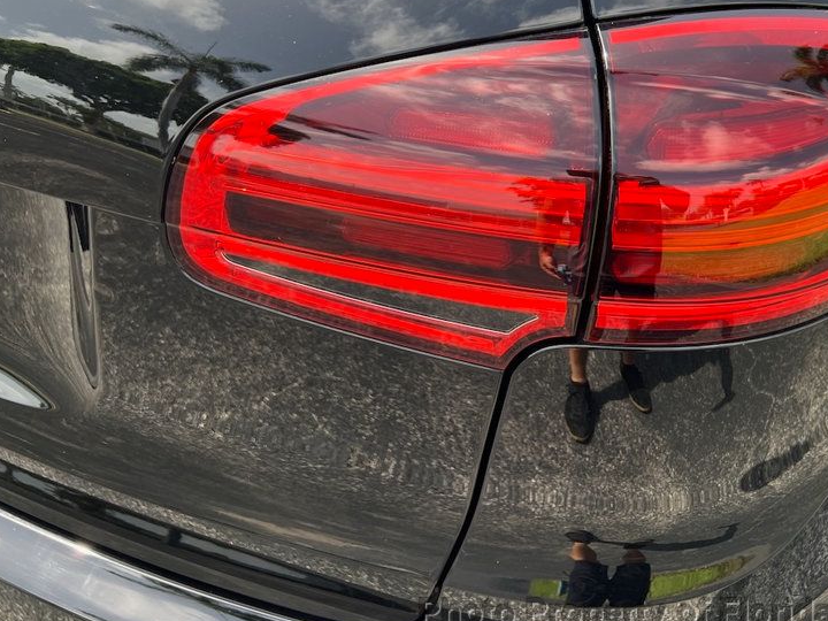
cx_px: 546
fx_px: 885
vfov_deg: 38.3
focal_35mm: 37
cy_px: 209
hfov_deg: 49.3
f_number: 1.5
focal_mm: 5.7
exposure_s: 1/464
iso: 50
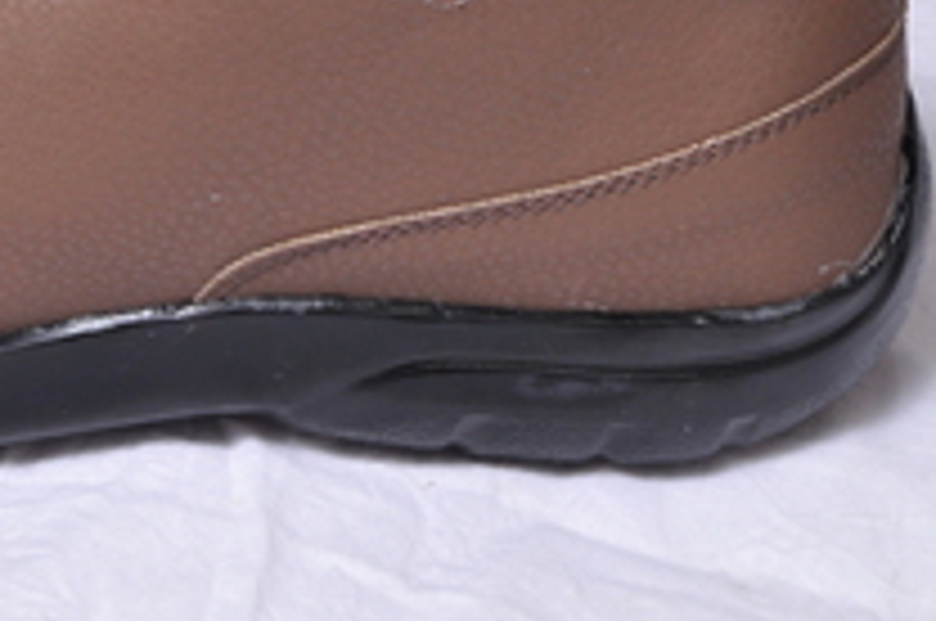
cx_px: -72
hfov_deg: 7.6
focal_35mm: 270
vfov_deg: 5.1
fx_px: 7014
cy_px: -45
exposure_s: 1/160
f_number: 10
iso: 640
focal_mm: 75
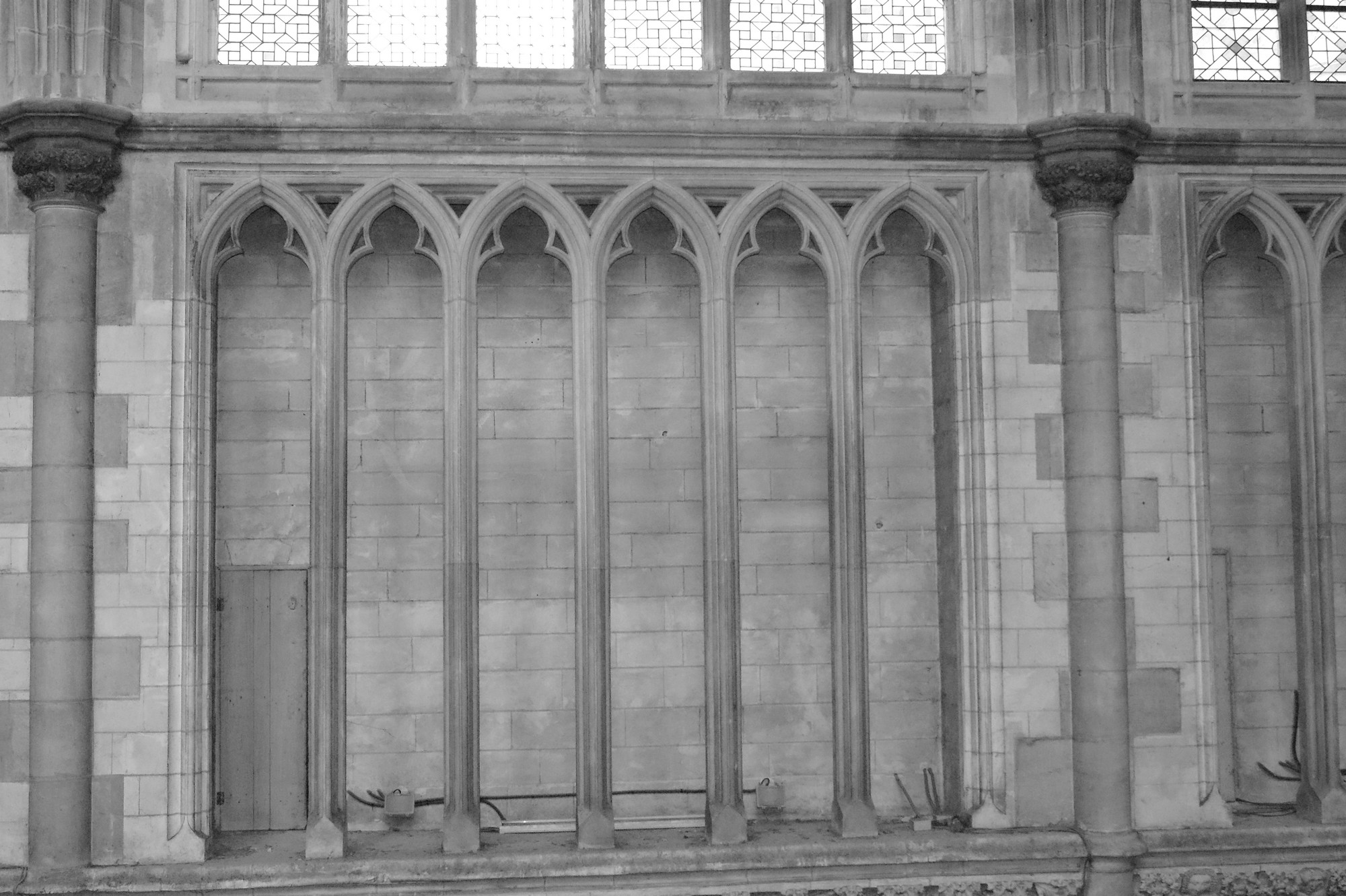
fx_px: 1569
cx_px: 673
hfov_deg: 46.4
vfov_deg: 31.9
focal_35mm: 42
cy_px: 448
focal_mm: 28
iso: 1600
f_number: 5.6
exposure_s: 1/100
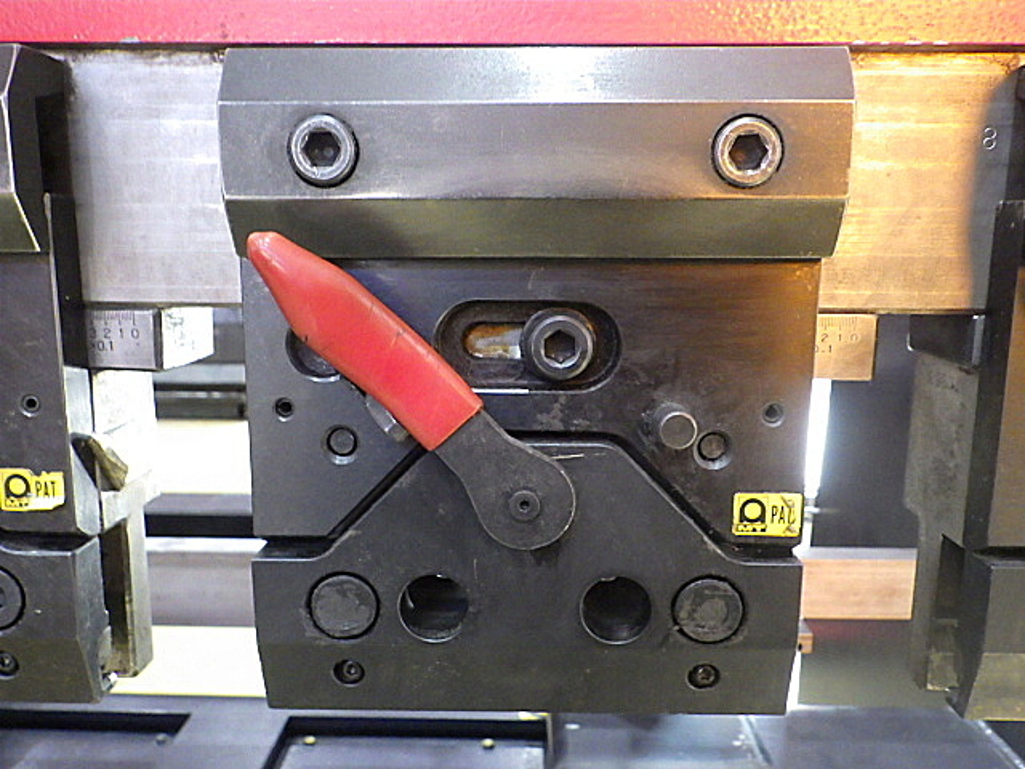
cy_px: 384
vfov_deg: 49.7
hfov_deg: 63.4
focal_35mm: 28
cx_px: 512
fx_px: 829
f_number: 3.5
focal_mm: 5
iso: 1600
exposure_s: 1/25
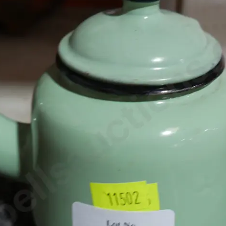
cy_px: 143
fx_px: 510
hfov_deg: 25.0
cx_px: 101
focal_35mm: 69
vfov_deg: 24.9
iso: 640
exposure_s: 1/60
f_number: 5
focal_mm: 18
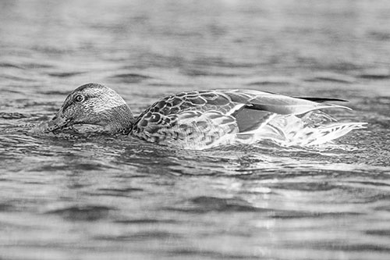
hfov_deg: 2.3
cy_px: 130
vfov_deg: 1.5
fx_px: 9746
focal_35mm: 900
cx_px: 195
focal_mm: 900
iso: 1000
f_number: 12
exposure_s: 1/800
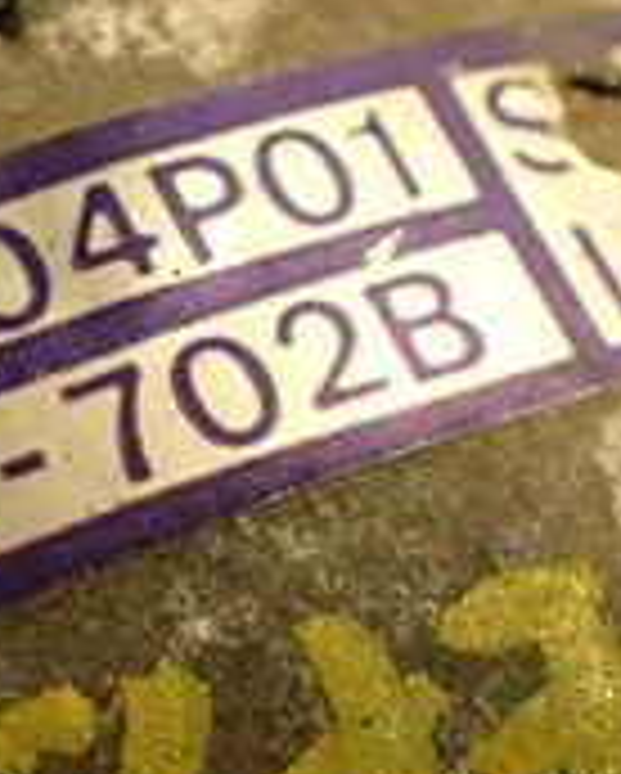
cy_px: 450
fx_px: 2500
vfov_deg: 17.6
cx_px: -90
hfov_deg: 13.8
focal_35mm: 109
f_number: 2.4
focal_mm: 5.79
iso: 400
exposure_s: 1/30
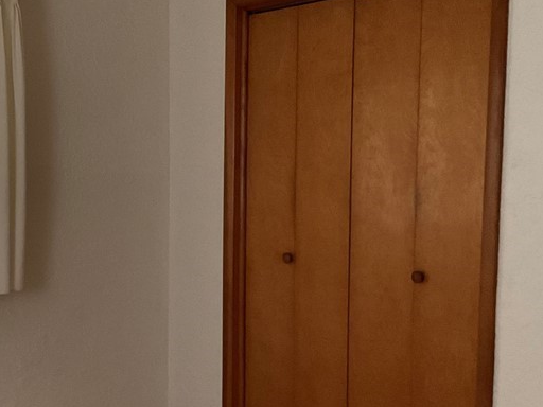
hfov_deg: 32.7
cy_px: 248
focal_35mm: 58
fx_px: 910
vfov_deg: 25.2
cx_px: 151
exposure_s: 1/30
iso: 320
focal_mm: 3
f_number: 1.8
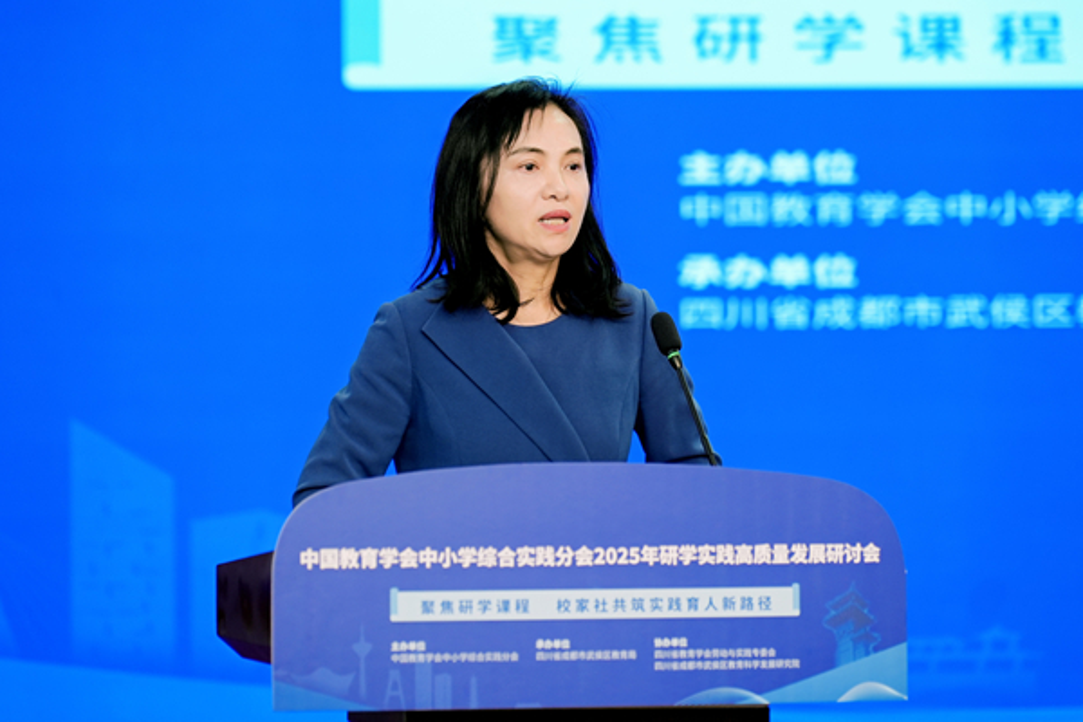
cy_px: 361
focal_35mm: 119
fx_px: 3580
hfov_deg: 17.2
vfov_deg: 11.5
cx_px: 542
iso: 200
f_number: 2.8
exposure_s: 1/80
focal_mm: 119
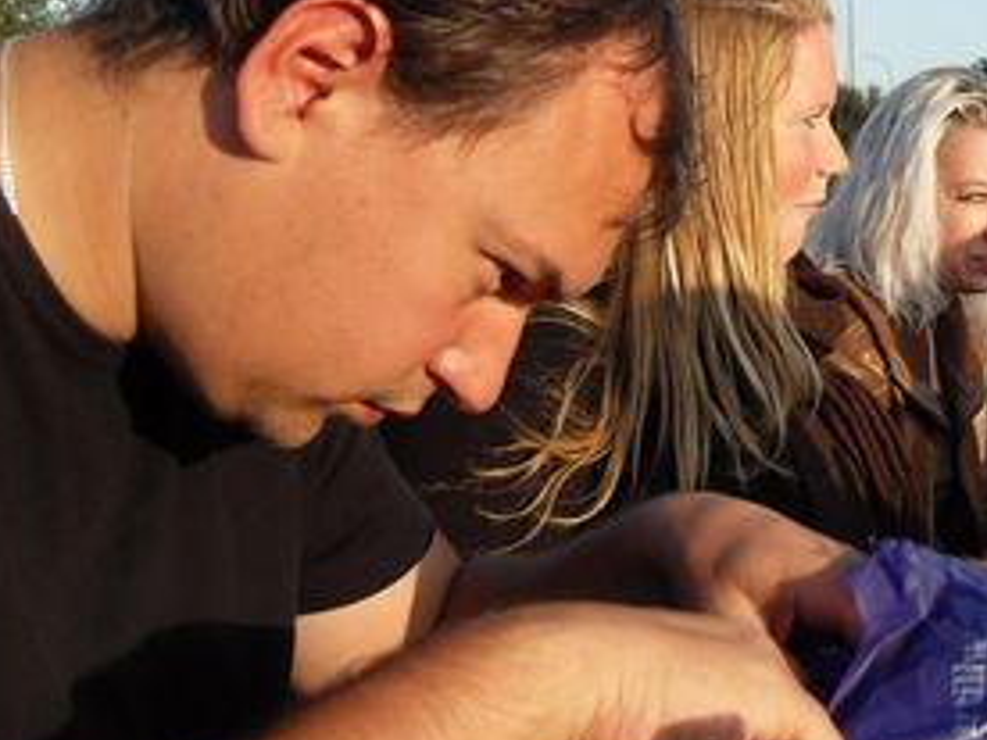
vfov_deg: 22.5
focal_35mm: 65
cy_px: 272
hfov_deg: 28.0
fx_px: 1853
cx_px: 994
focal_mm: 6
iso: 80
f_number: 7.1
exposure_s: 1/125
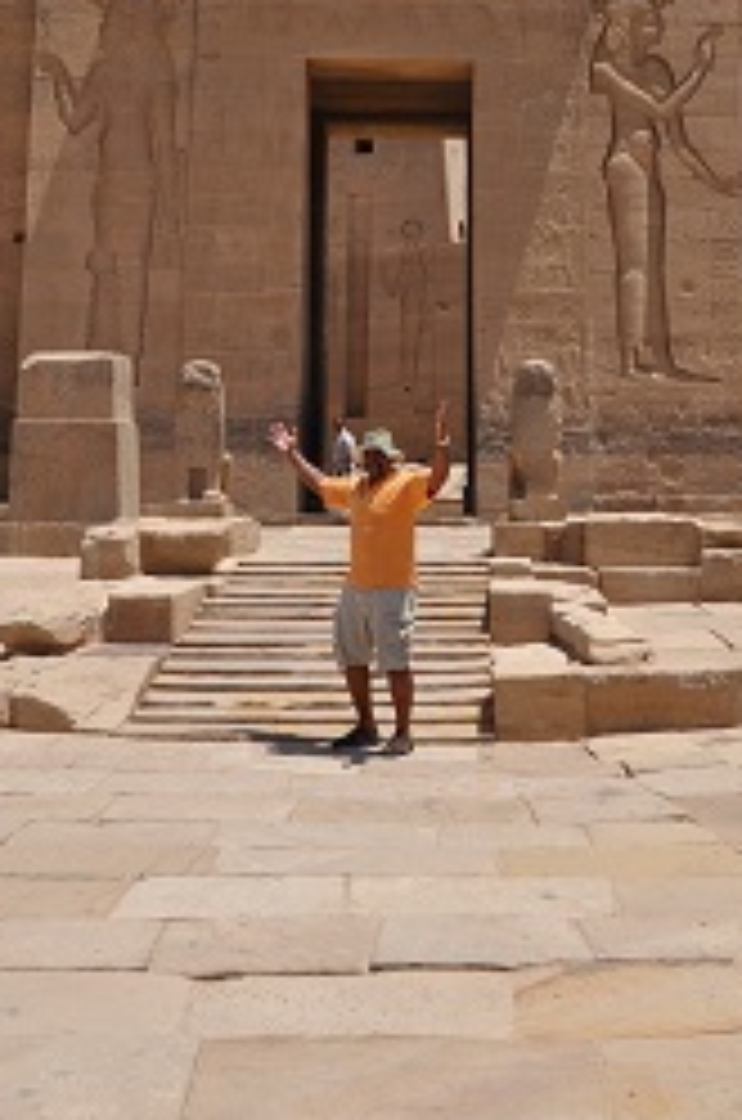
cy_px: 371
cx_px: 535
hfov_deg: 27.1
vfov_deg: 39.9
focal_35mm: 49
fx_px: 1521
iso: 200
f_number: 10
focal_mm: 18
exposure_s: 1/400
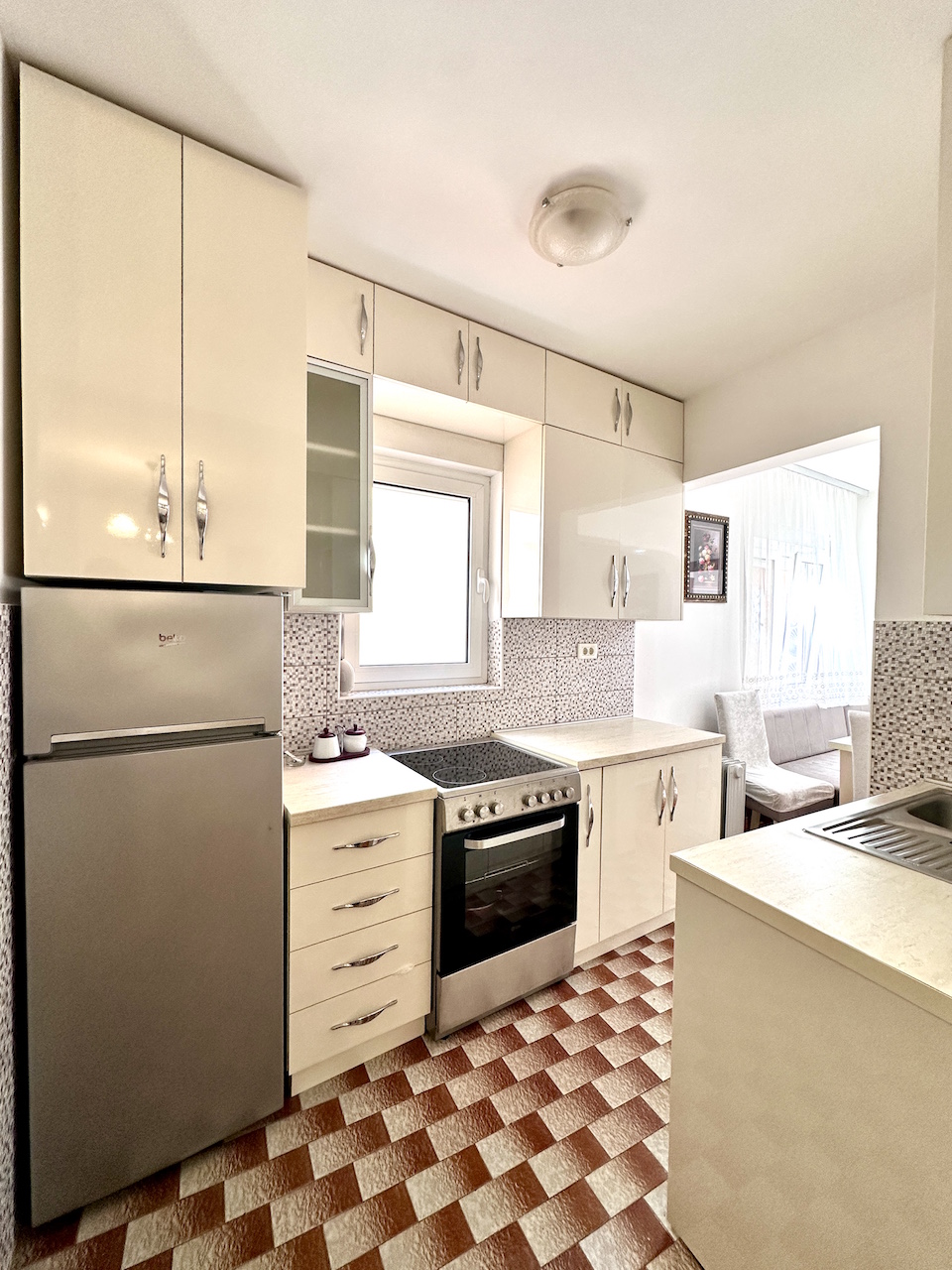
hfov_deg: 85.7
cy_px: 635
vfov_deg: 102.1
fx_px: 513
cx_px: 476
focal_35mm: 14
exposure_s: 1/99
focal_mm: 2.22
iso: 125
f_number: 2.2
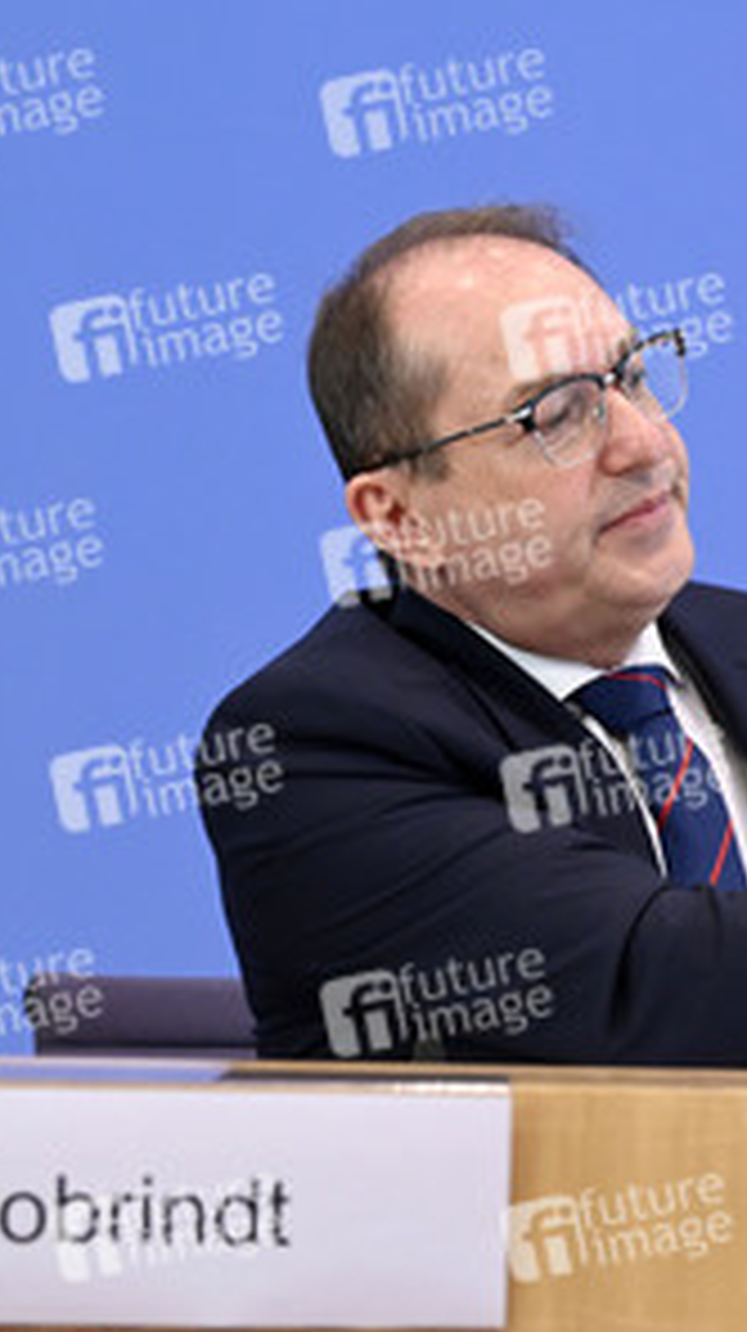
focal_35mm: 115
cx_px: 947
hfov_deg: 10.3
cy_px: 666
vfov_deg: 18.6
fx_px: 4059
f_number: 5.6
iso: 2500
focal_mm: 72
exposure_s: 1/400
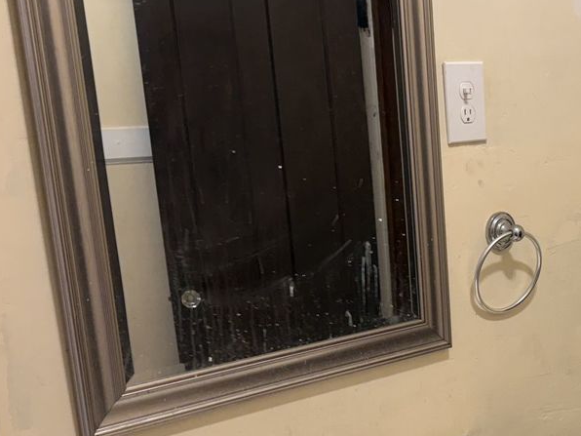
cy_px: 331
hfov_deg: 31.0
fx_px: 973
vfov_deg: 24.9
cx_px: 571
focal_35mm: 58
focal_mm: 6.76
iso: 160
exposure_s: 1/120
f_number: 1.78
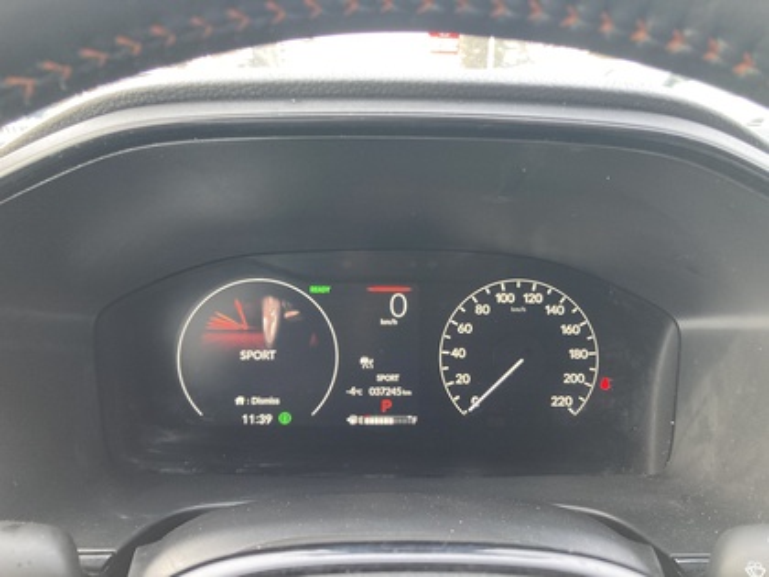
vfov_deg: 49.7
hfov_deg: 63.4
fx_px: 622
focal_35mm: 28
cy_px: 288
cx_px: 384
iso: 125
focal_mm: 3.99
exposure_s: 1/60
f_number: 1.8
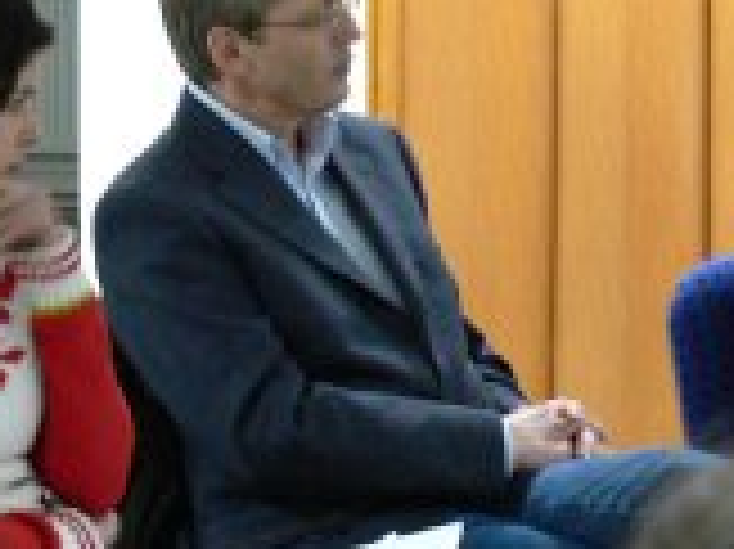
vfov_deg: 6.9
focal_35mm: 216
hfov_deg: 9.1
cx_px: 662
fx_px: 4577
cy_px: 173
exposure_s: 1/8
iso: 200
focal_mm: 16.6
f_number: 3.2
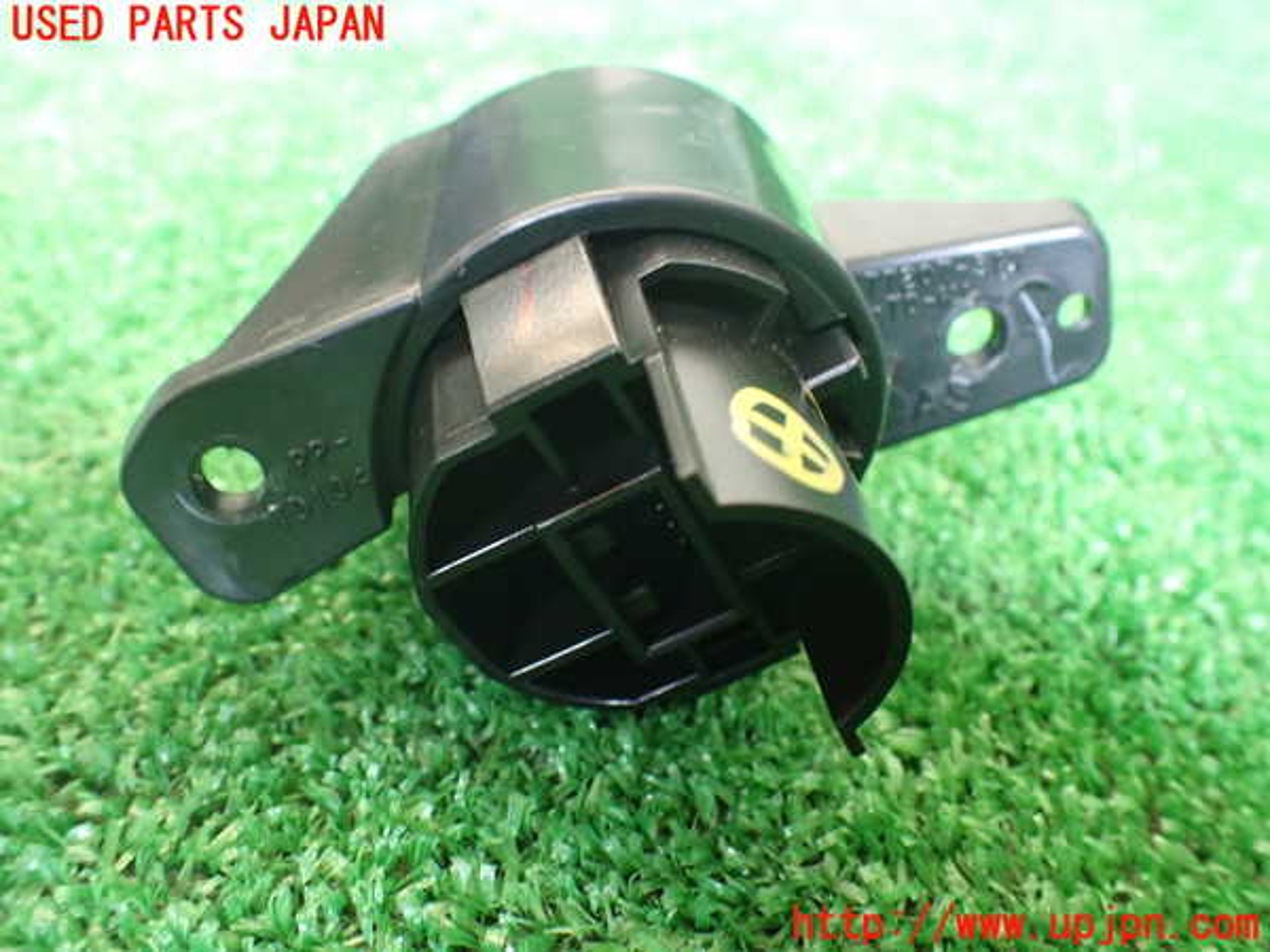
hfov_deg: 60.0
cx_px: 635
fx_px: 1101
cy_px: 476
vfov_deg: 46.8
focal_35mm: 30
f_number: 2.3
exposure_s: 1/30
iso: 800
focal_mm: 5.4
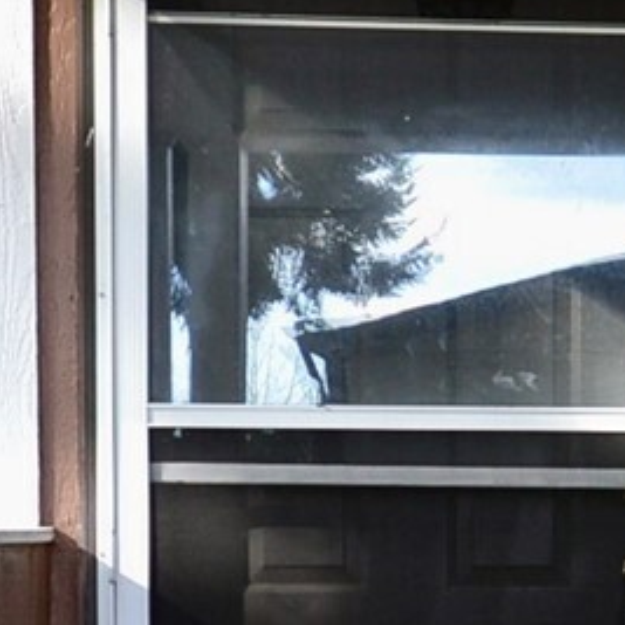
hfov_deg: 20.7
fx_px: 1655
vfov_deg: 20.9
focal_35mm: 81
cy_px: 568
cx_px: 624
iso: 400
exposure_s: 1/60
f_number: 8
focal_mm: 10
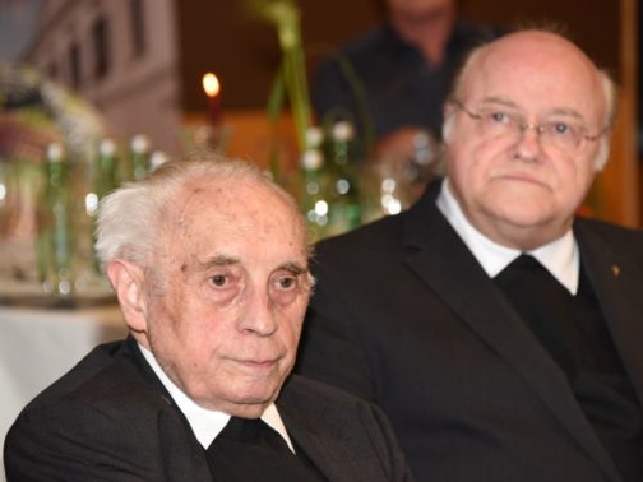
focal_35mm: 272
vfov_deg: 5.5
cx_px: 324
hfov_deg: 7.3
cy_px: 241
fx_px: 5052
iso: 2200
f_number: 7.1
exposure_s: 1/250
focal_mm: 250
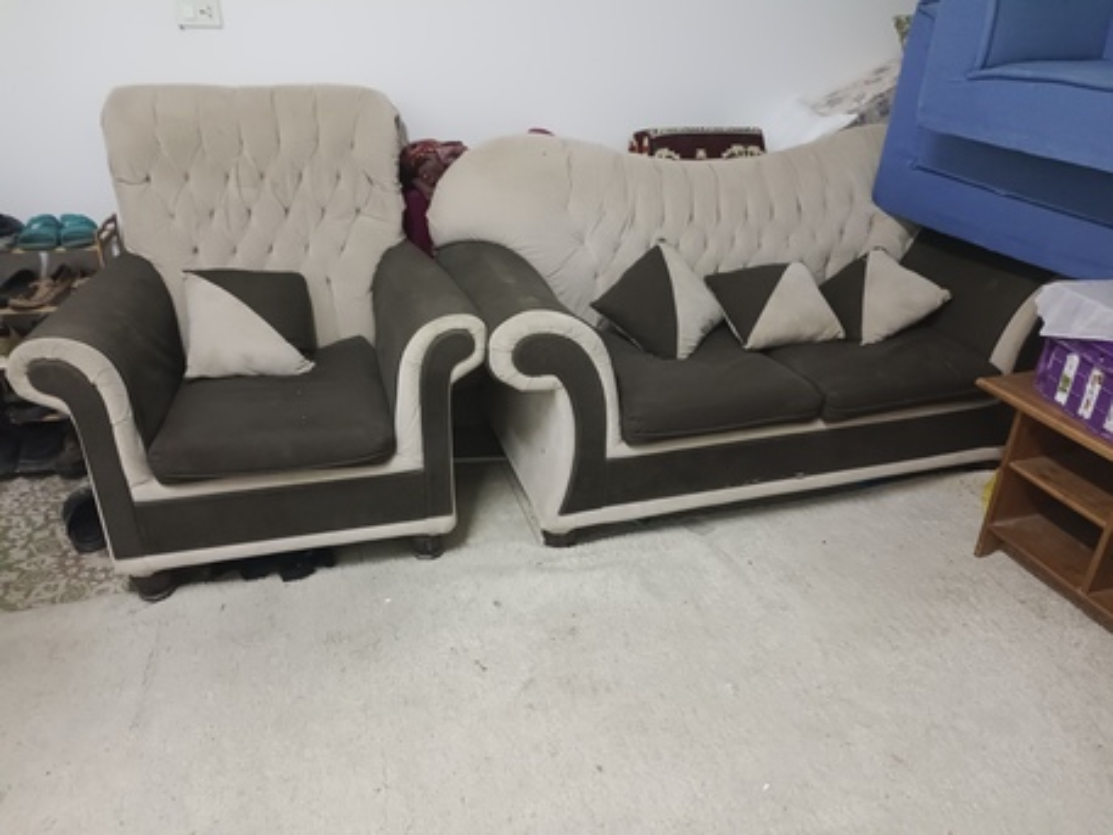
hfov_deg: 69.4
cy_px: 418
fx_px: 804
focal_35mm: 25
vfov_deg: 54.9
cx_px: 556
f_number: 1.79
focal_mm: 4.74
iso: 2216
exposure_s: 1/17.1
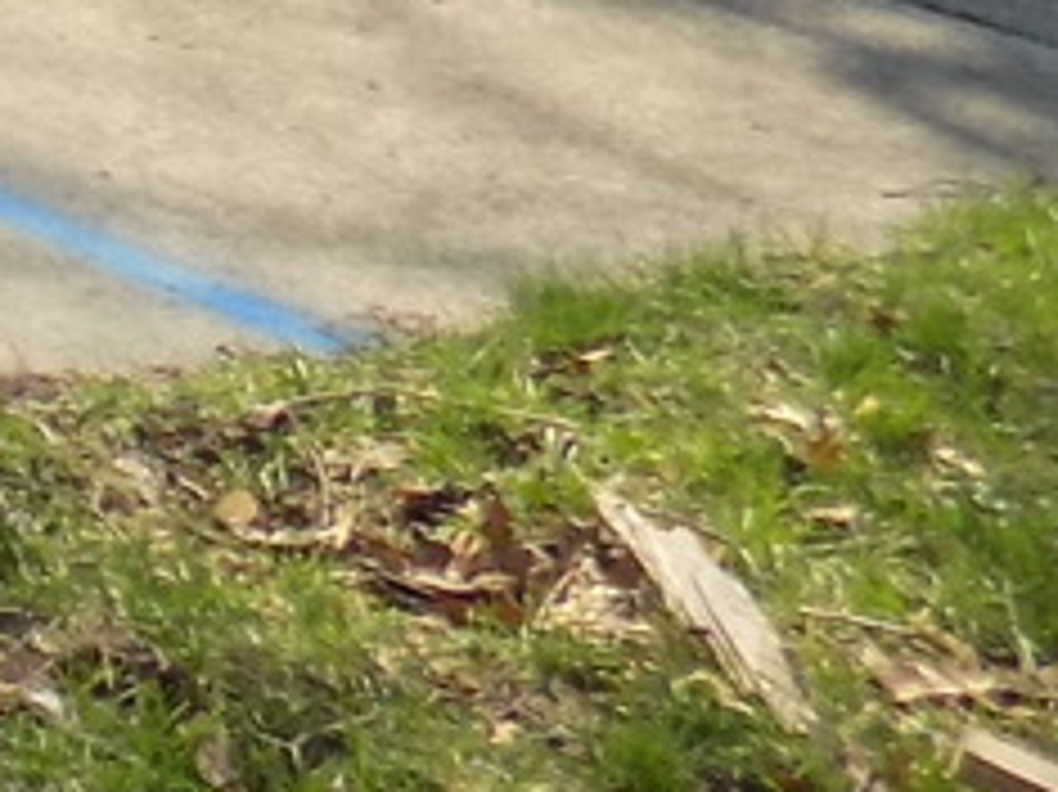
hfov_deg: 10.2
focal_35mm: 141
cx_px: -2148
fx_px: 4307
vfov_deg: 9.2
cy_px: -1228
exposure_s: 1/500
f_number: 3.1
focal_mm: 4
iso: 80
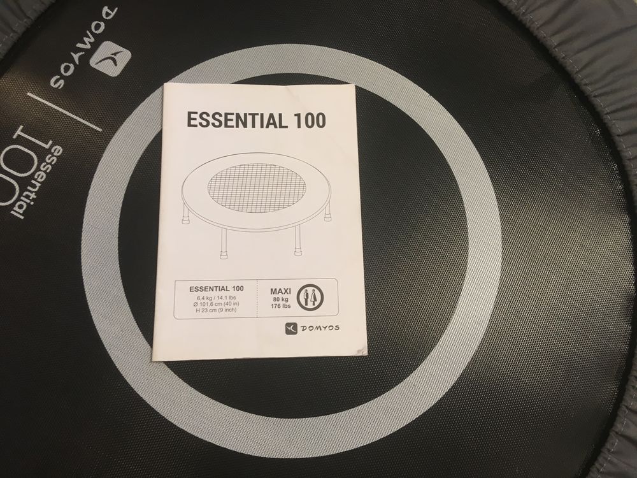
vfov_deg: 48.2
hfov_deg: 61.7
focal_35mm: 29
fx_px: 534
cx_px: 318
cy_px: 239
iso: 100
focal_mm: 4.15
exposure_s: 1/33
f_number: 2.2
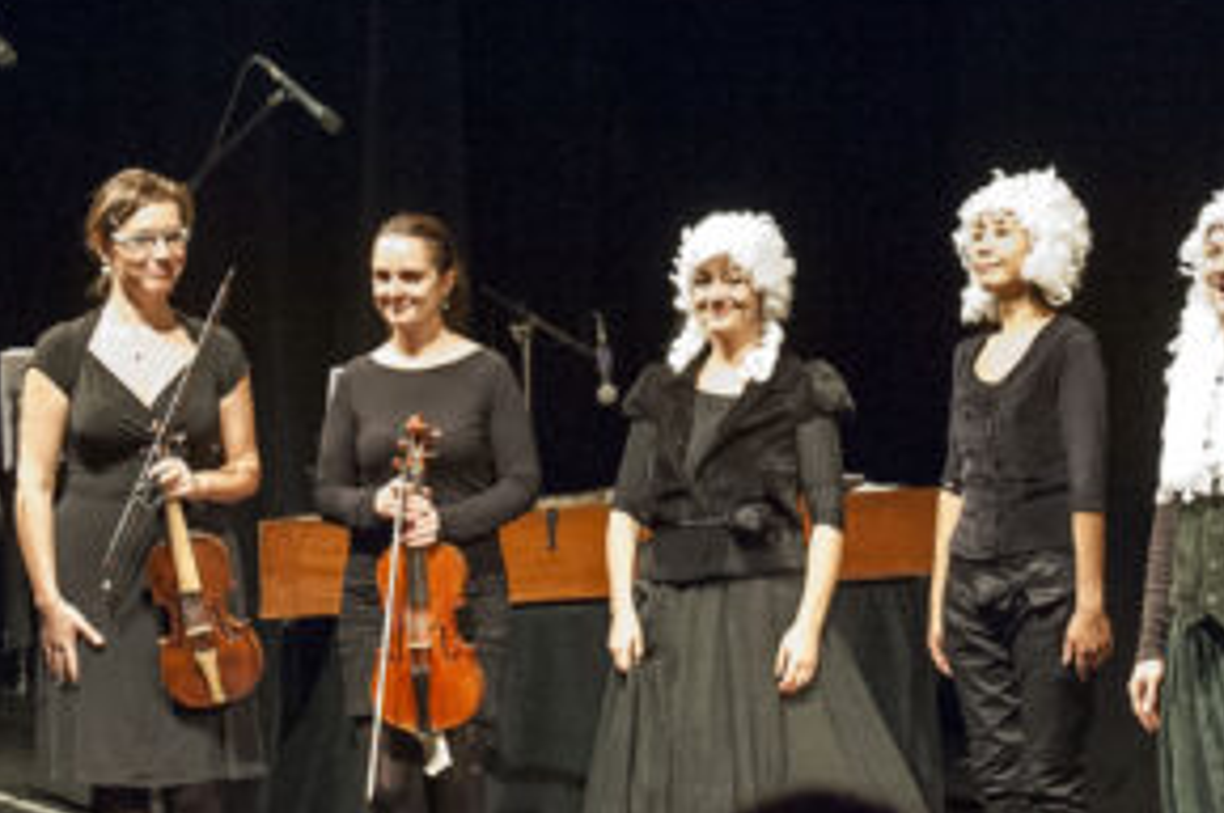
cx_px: 762
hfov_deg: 17.5
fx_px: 3973
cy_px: 442
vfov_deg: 11.7
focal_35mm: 117
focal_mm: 44
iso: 6400
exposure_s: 1/80
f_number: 2.8
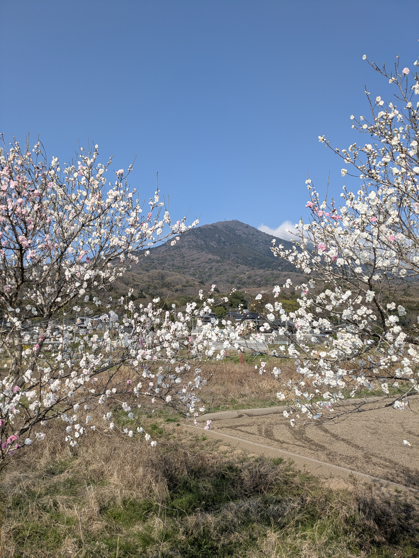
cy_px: 279
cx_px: 210
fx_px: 403
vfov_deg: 69.4
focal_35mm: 25
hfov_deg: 54.9
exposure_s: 1/1821
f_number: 1.89
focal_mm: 5.43
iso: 46
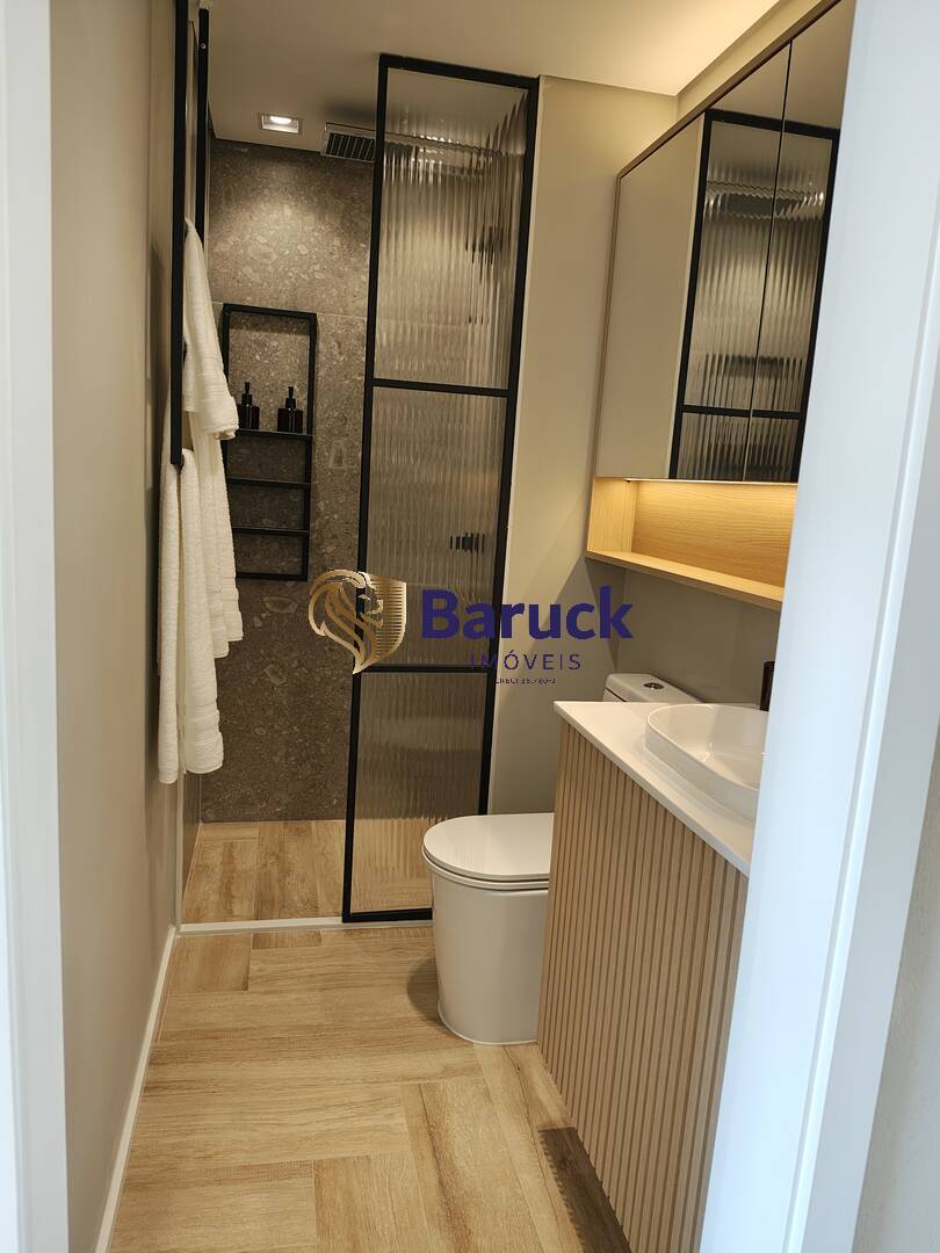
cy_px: 626
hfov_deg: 58.9
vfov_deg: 73.9
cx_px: 470
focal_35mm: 23
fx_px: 833
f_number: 1.6
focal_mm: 6.57
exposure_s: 1/120
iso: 506
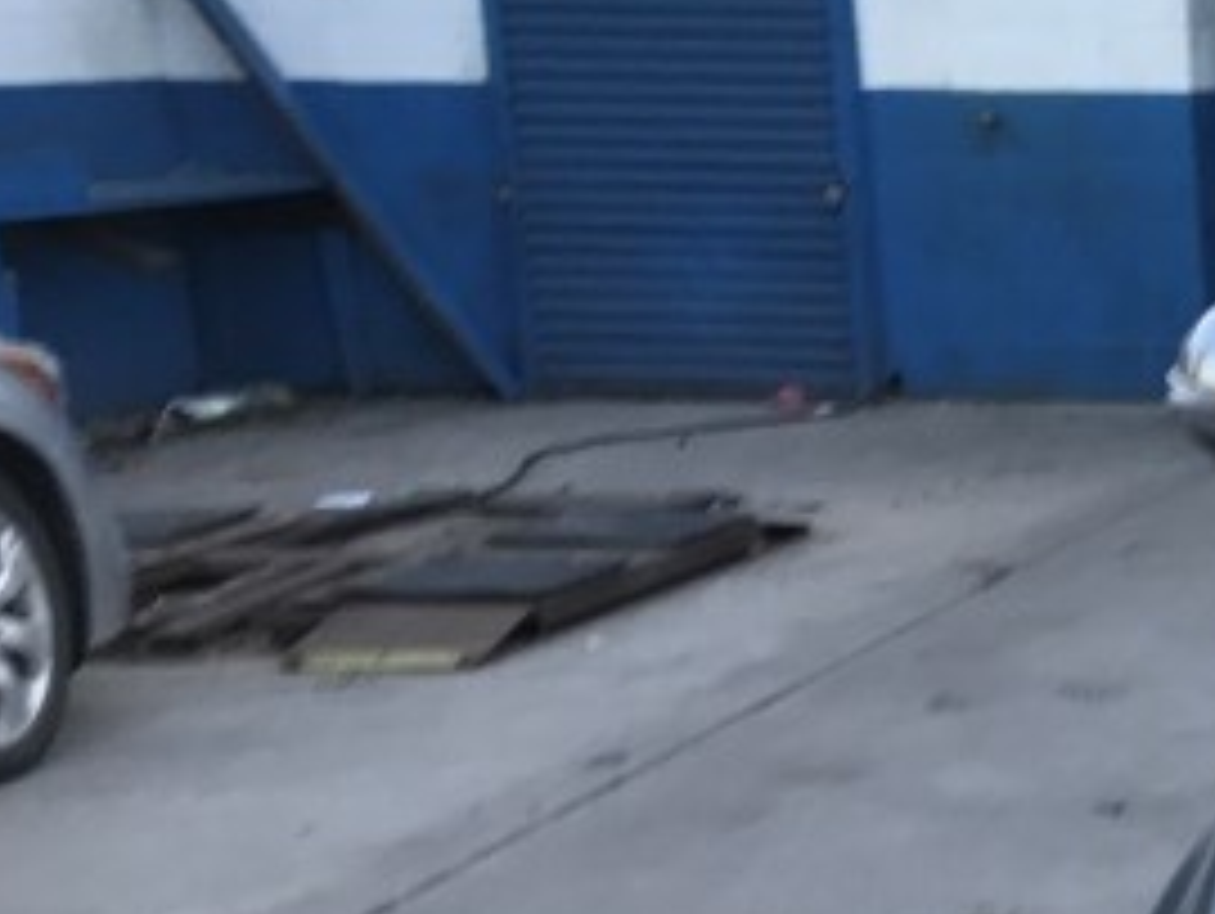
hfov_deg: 15.9
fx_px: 3724
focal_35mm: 106
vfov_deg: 13.6
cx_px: 2146
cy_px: 1049
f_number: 1.8
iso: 32
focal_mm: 3.99
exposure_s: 1/120
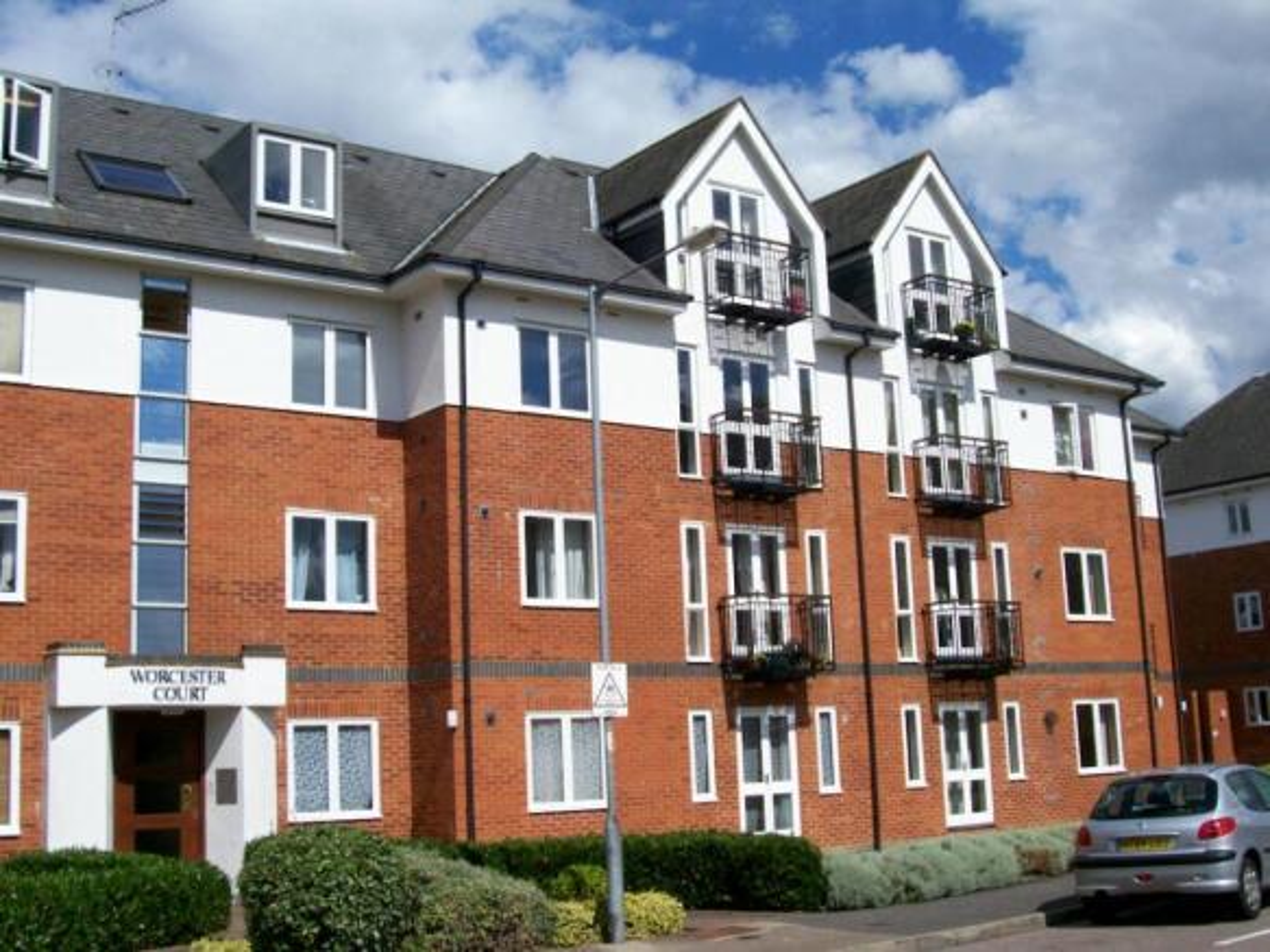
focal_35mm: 42
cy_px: 476
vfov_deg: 34.3
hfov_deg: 44.8
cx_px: 635
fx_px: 1541
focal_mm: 7
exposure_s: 1/714
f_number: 5.6
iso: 80
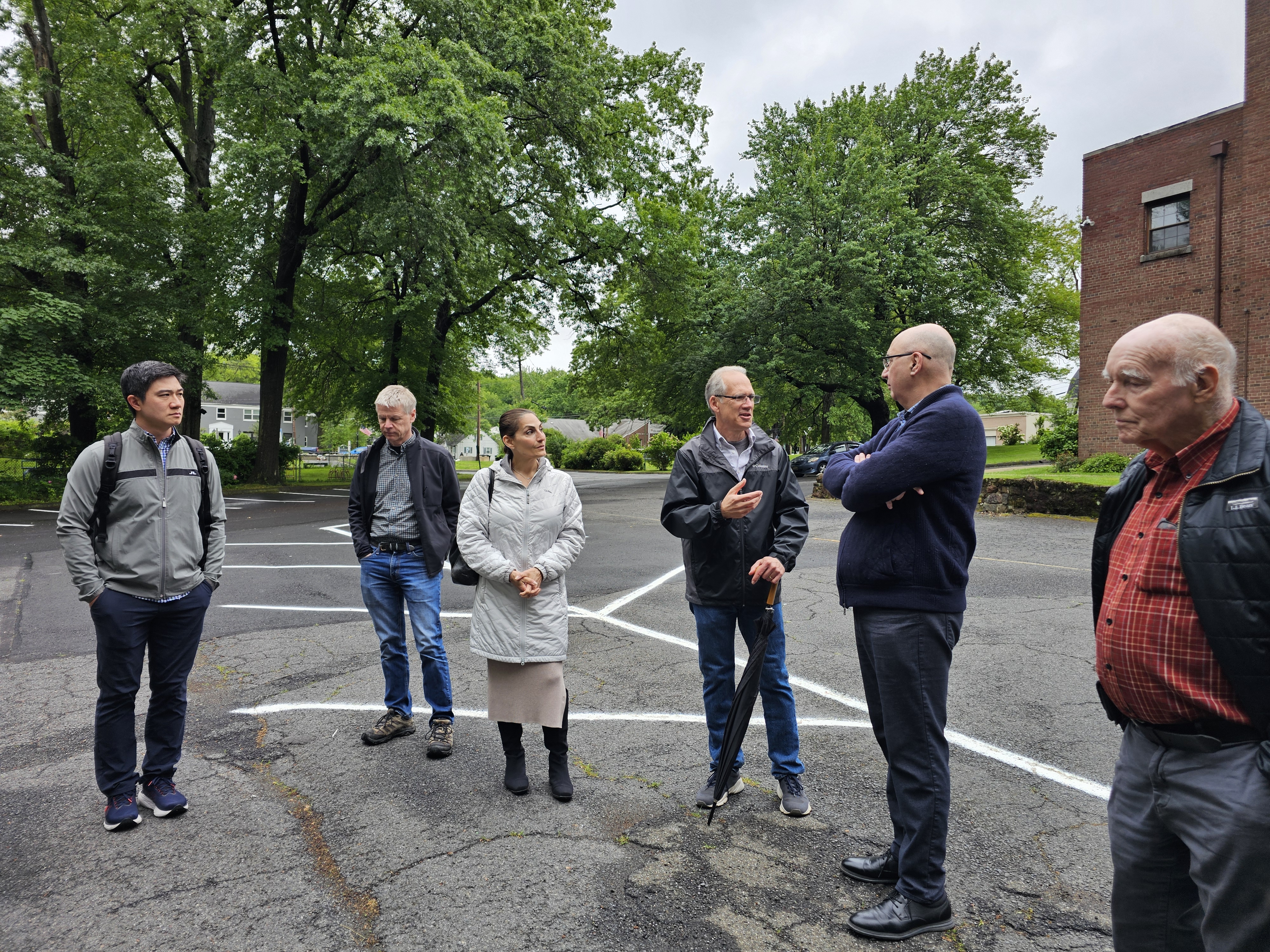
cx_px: 635
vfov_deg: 58.9
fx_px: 844
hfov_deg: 73.9
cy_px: 476
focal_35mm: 23
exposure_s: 1/147
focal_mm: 6.3
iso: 10
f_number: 1.7
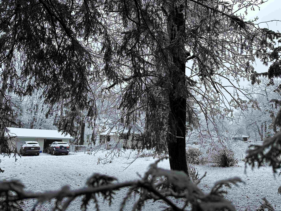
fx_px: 195
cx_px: 140
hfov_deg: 71.6
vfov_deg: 56.8
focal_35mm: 24
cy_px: 106
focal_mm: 6.86
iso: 80
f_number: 1.78
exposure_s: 1/1241
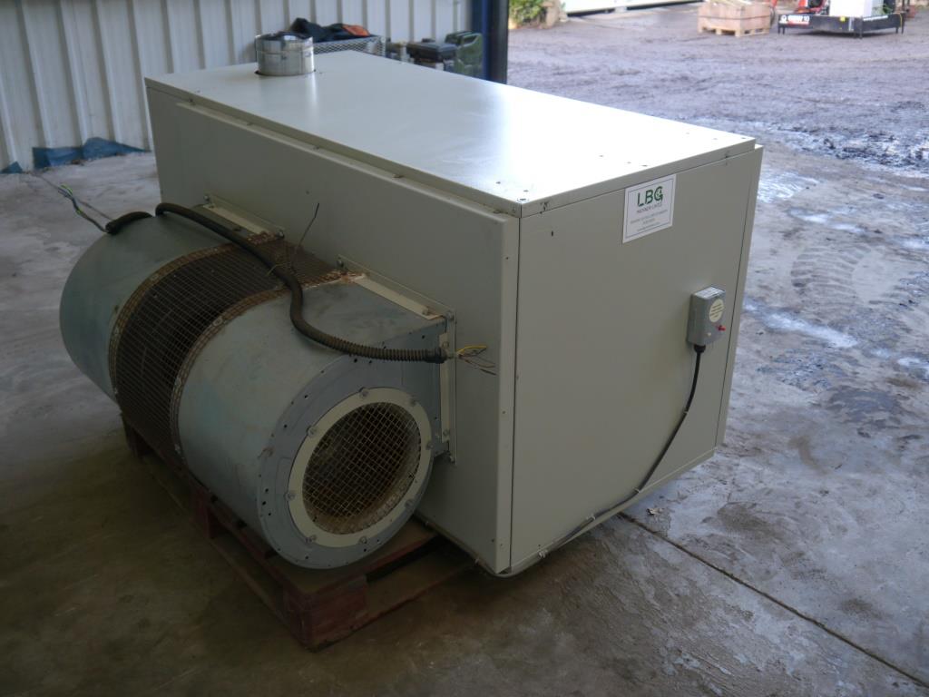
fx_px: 966
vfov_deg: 39.7
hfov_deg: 51.4
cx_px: 464
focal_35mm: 36
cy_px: 348
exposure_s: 1/60
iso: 250
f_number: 4.1
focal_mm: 18
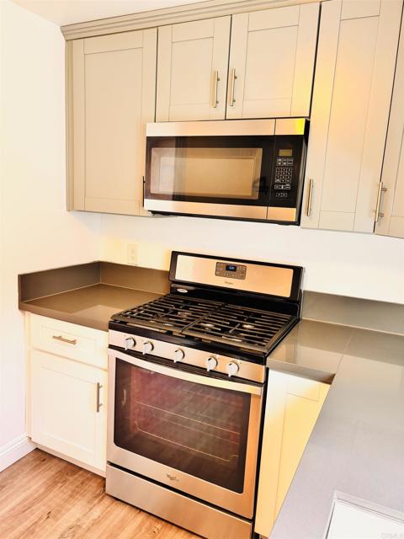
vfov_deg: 67.3
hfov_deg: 53.1
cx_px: 202
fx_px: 405
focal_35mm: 26
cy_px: 270
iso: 80
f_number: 1.6
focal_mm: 5.96
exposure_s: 1/60
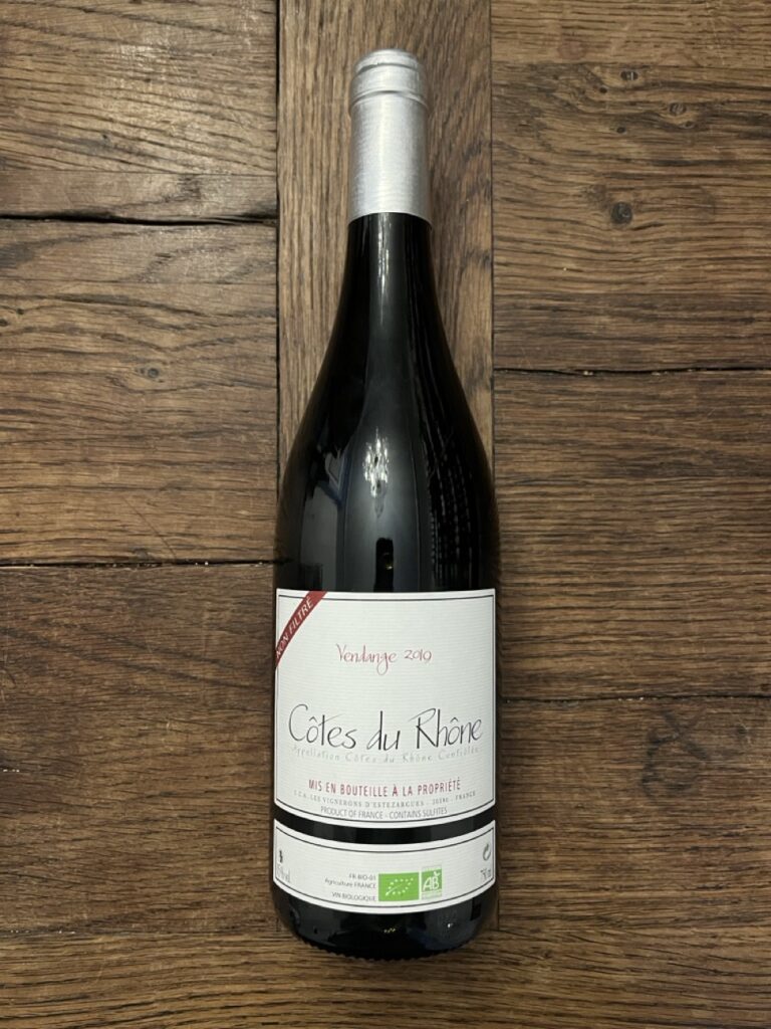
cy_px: 514
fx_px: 772
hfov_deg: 53.1
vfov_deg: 67.3
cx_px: 386
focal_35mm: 26
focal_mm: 5.1
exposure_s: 1/60
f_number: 1.6
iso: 500
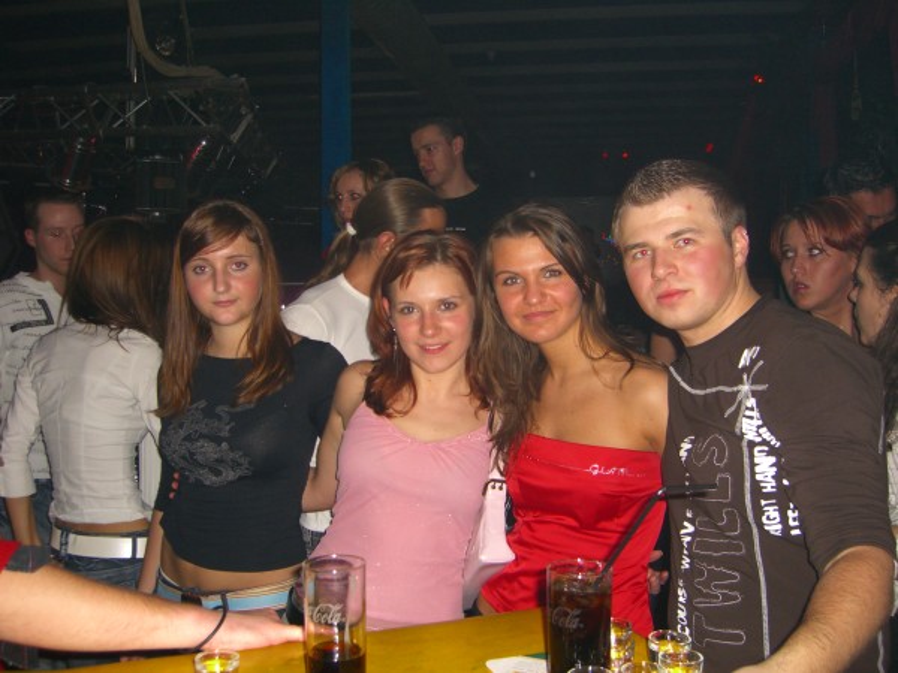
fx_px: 986
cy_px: 336
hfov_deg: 49.0
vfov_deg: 37.7
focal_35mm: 38
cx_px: 449
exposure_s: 1/60
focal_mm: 7.9
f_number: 2.8
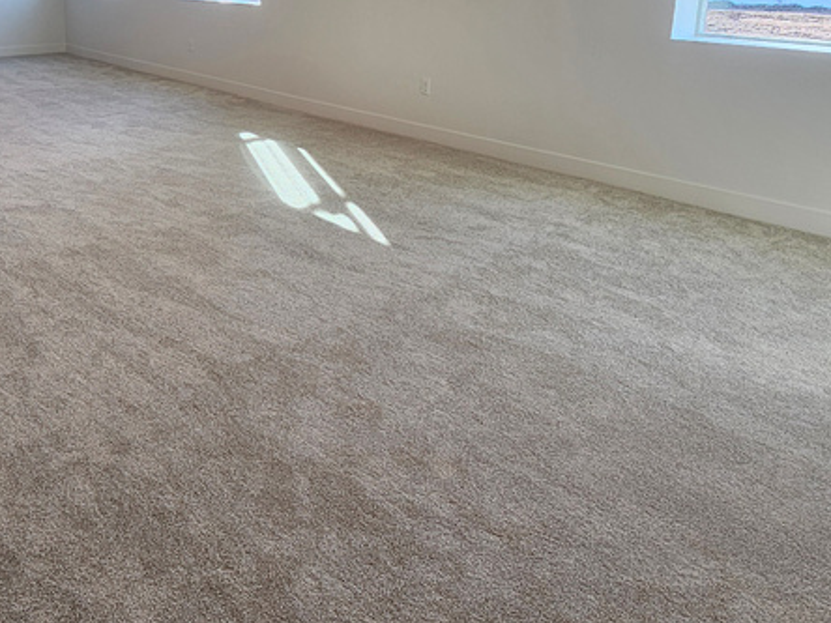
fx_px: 720
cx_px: 232
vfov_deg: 44.7
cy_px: 133
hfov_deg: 57.6
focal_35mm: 30
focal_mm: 2.2
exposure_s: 1/60
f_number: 2.2
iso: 50
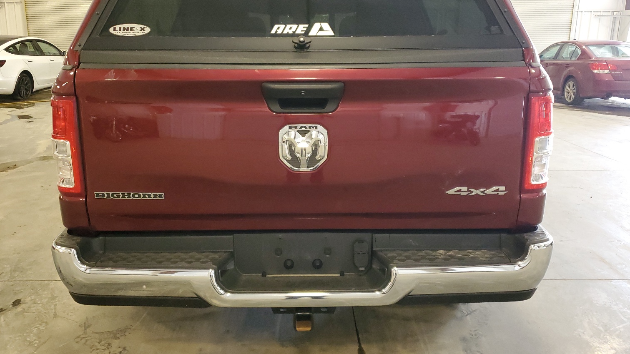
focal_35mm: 30
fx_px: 501
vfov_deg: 38.9
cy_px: 157
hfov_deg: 64.3
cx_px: 313
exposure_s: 1/60.2
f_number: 1.5
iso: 322
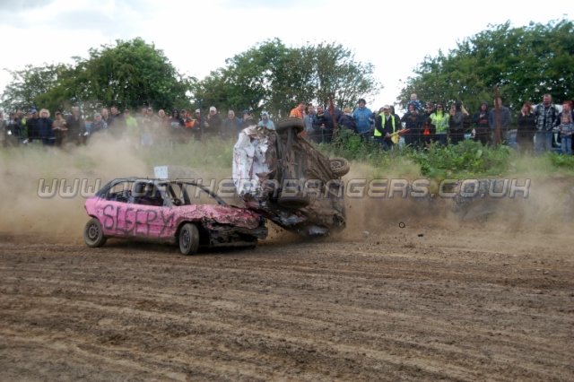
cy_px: 191
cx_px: 287
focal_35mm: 69
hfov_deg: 29.3
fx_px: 1100
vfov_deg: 19.7
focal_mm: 46
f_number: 5
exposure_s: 1/500
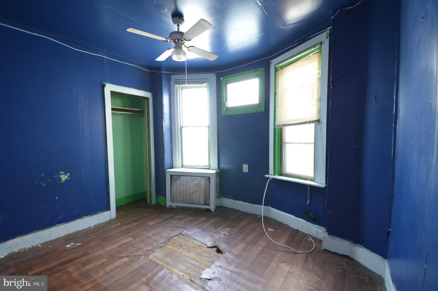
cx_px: 219
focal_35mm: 15
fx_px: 182
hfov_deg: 100.4
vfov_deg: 77.2
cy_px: 146
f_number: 3.5
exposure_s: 1/60
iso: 1400
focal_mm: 10
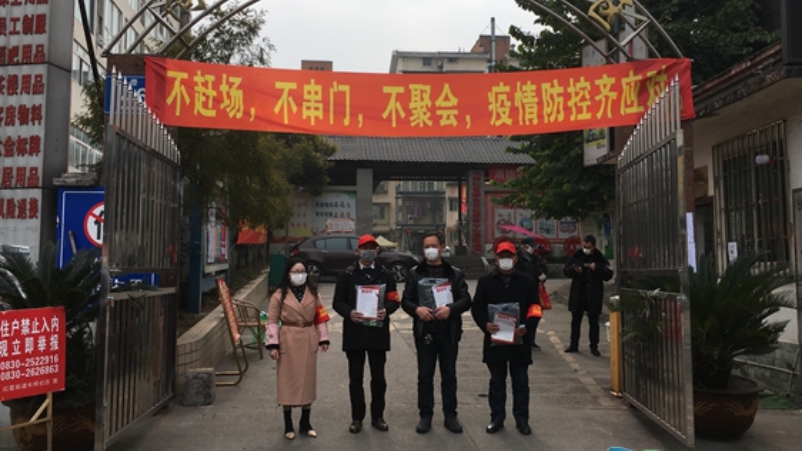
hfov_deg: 55.3
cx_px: 398
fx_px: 765
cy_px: 210
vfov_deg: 32.8
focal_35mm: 36
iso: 25
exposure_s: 1/999
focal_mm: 4.15
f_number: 2.2
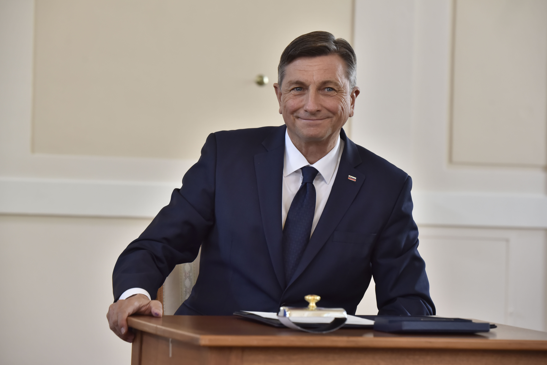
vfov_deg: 10.1
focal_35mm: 136
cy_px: 182
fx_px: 2067
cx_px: 273
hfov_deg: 15.1
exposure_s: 1/200
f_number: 5.6
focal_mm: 135
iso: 1000
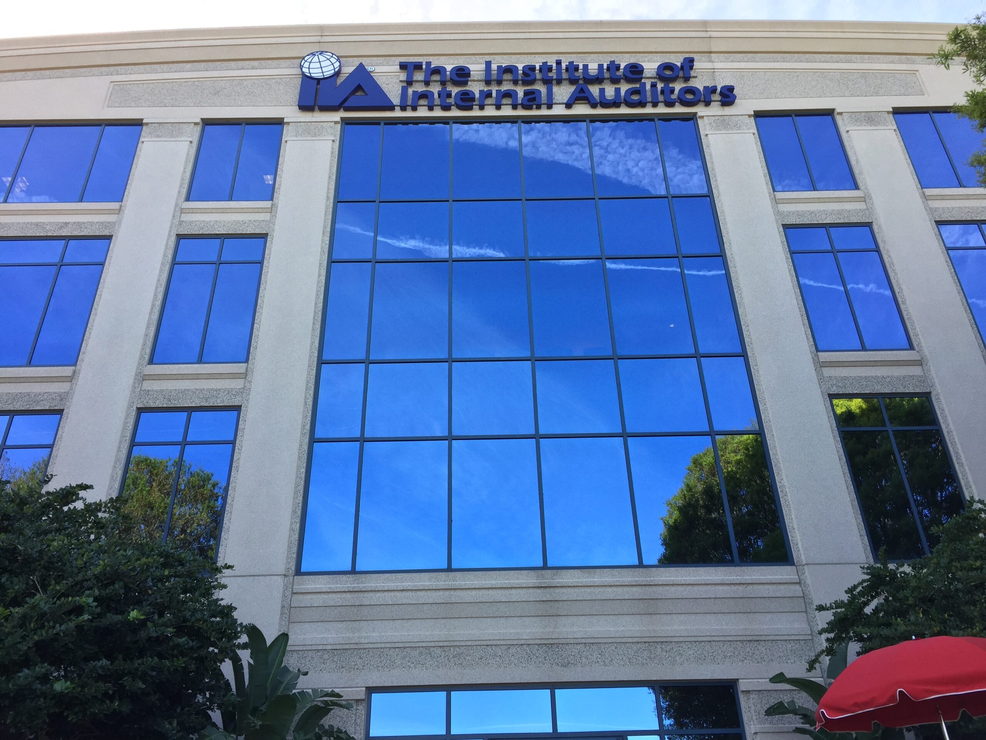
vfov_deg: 48.2
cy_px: 370
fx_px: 826
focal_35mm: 29
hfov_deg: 61.7
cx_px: 493
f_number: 2.2
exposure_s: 1/324
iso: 32
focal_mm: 4.15
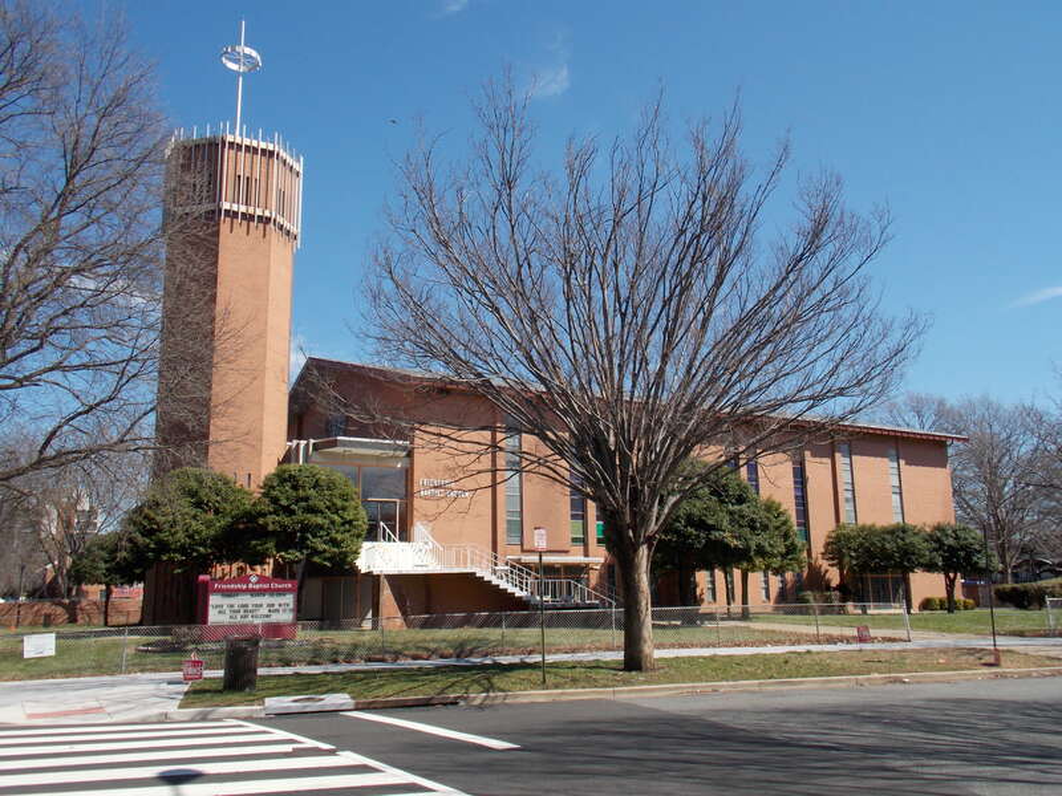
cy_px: 398
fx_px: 920
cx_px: 531
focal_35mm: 30
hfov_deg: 60.0
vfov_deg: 46.8
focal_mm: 5.3
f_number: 3.3
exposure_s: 1/800
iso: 80
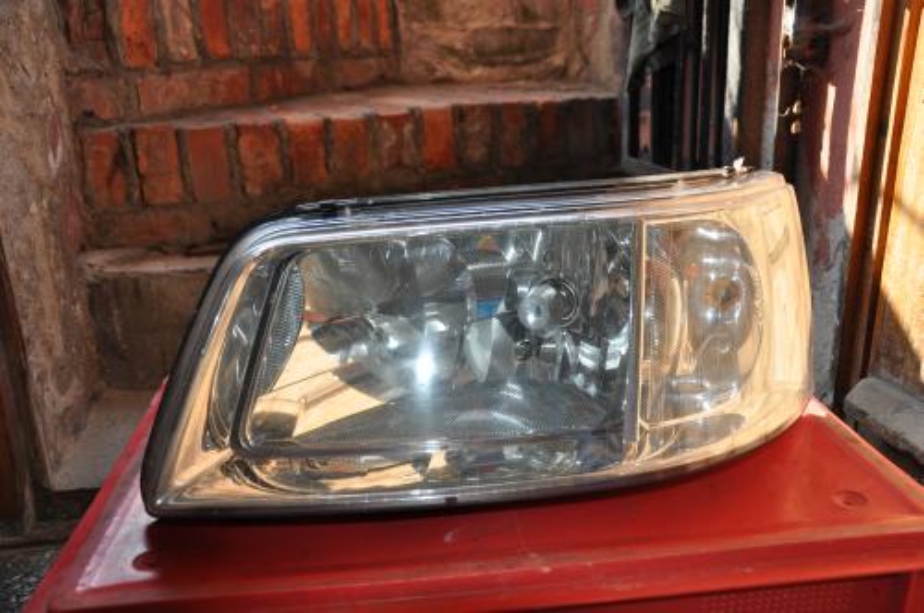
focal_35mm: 33
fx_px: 846
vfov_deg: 39.9
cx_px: 462
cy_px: 306
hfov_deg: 57.3
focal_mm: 22
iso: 220
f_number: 3.8
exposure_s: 1/200
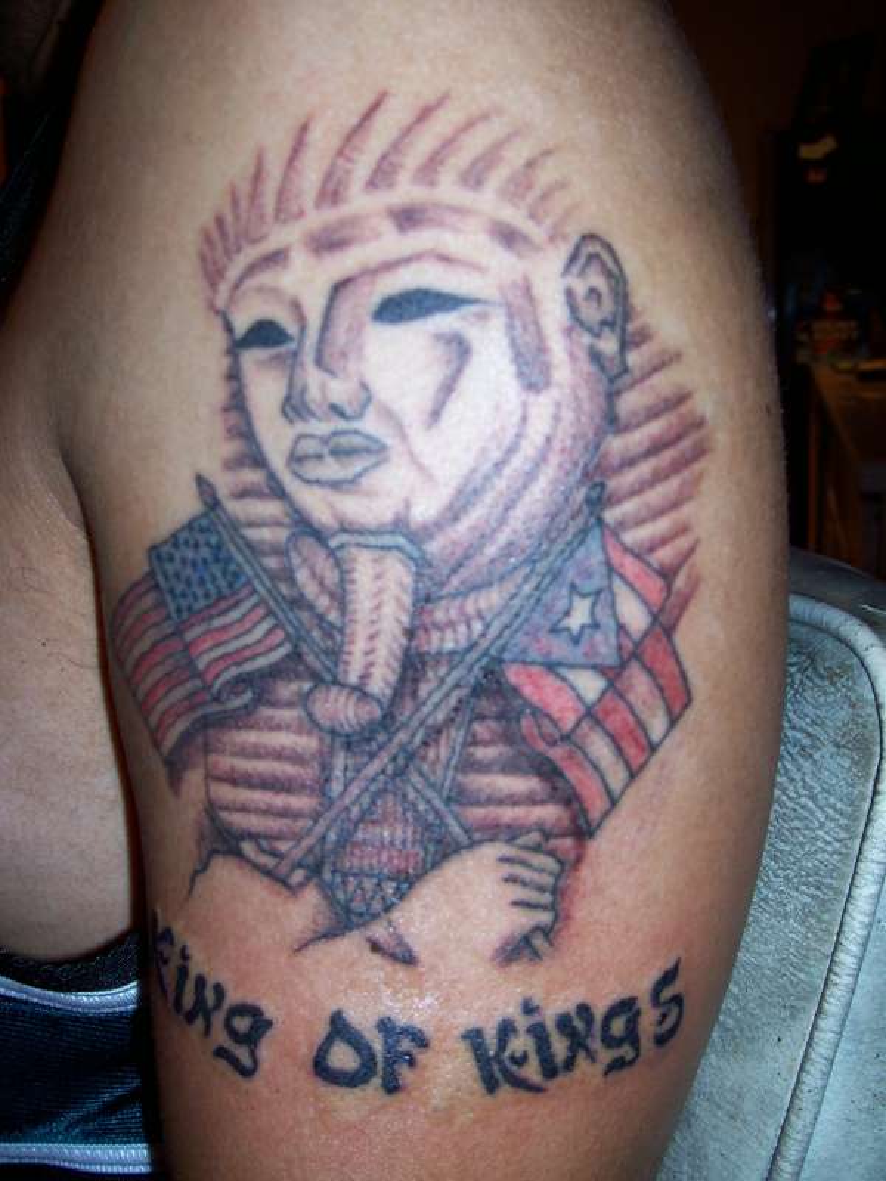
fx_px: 1433
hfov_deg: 34.3
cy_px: 590
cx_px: 443
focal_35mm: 42
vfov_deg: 44.8
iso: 80
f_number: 2.9
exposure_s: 1/68.5
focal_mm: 7
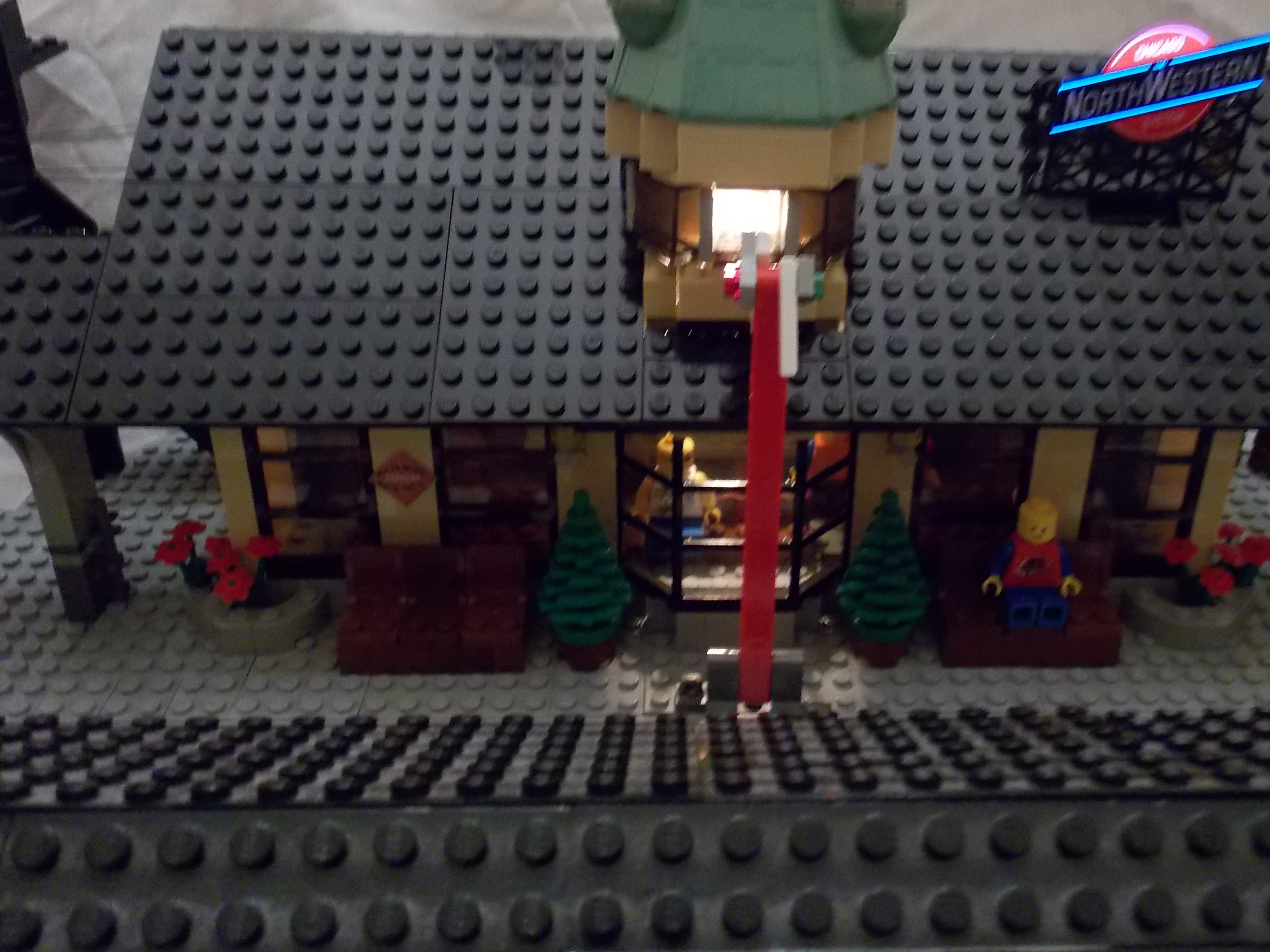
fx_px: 1247
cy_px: 357
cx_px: 744
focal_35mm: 34
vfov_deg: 41.5
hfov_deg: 53.7
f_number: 3.1
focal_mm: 4
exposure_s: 1/13
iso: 400
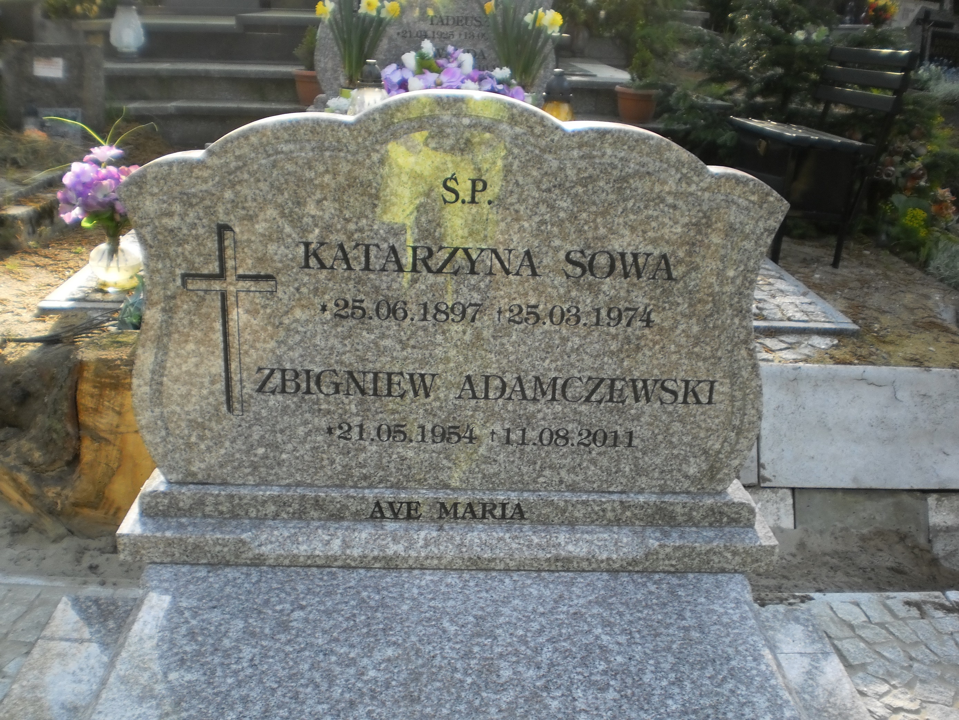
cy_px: 360
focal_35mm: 36
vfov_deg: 39.7
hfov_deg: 51.4
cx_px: 480
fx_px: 997
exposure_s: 1/160
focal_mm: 6.3
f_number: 3.1
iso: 100
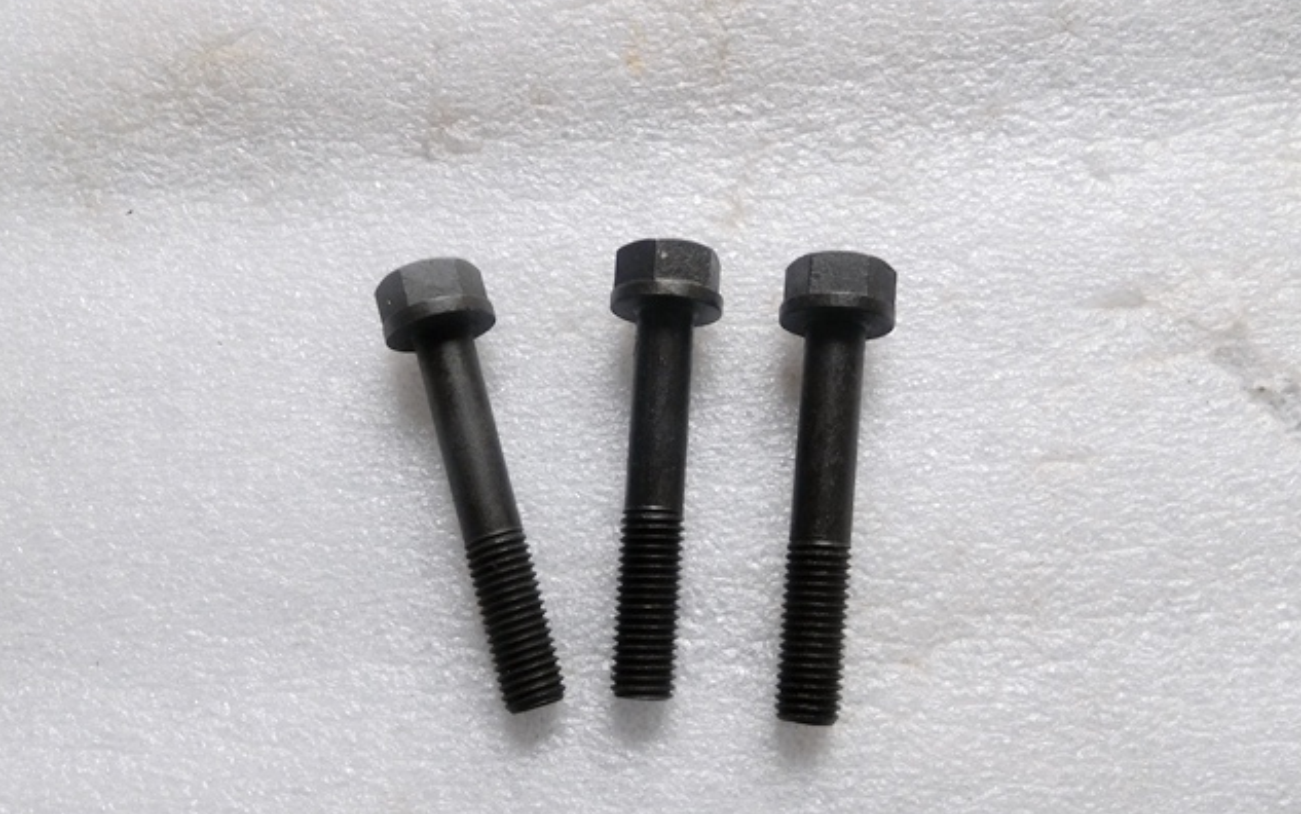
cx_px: 647
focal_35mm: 30
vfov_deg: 41.7
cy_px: 471
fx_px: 1064
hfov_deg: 62.9
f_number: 3.5
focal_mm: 5
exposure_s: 1/40
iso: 125
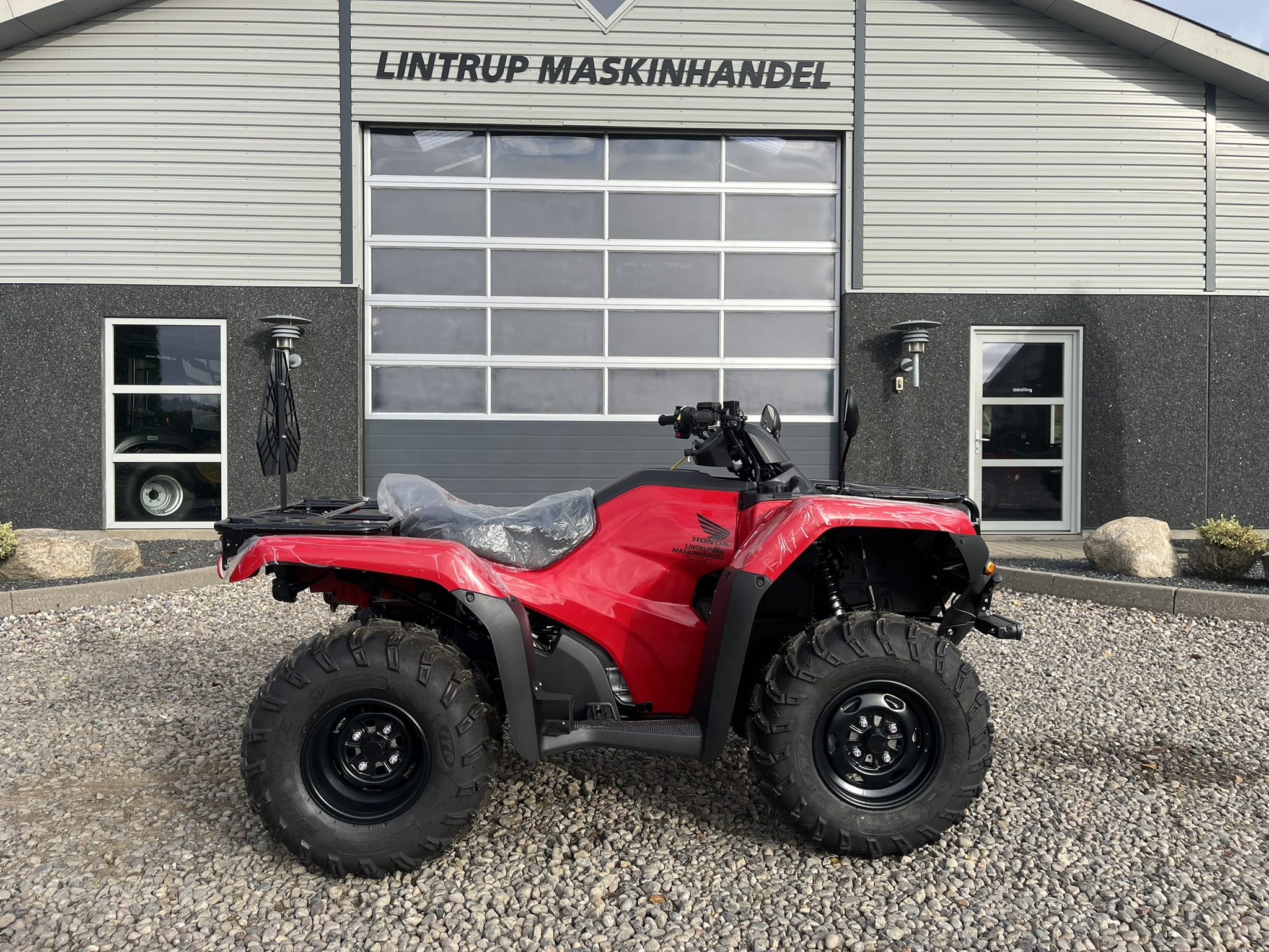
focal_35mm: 26
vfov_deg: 53.1
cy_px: 476
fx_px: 953
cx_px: 634
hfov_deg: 67.3
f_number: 1.6
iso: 50
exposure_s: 1/1776
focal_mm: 5.1
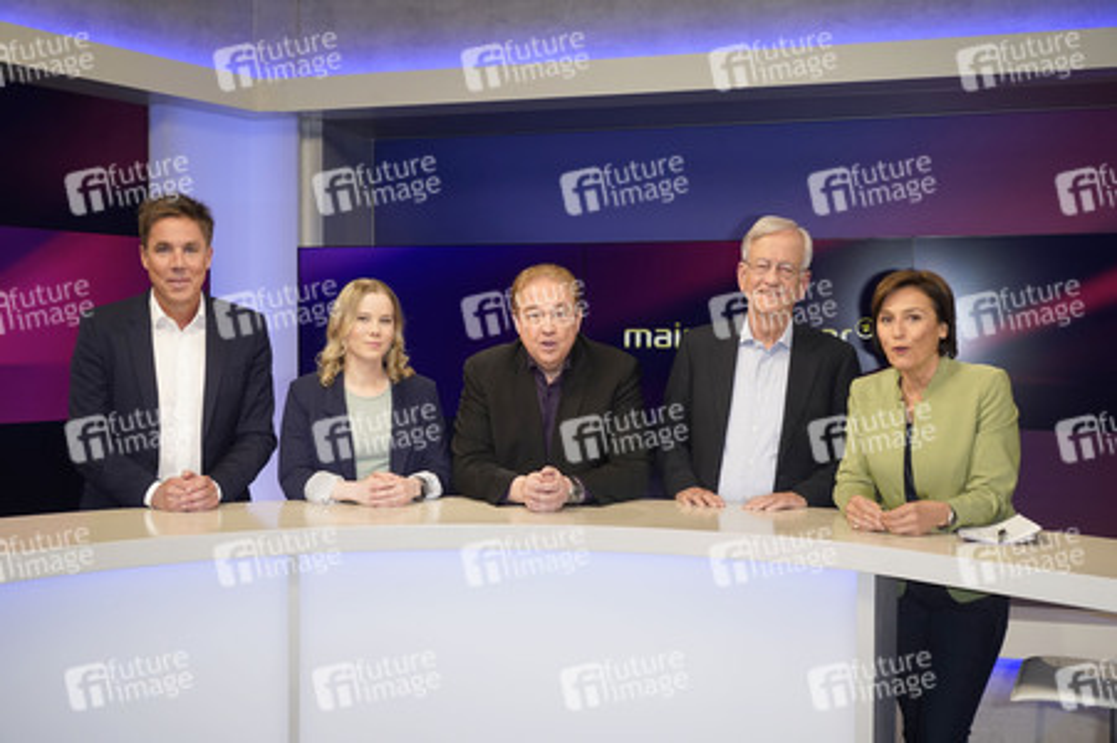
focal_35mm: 39
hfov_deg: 49.6
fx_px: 1209
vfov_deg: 34.2
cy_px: 372
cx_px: 558
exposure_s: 1/160
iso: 2000
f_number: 5.6
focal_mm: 39
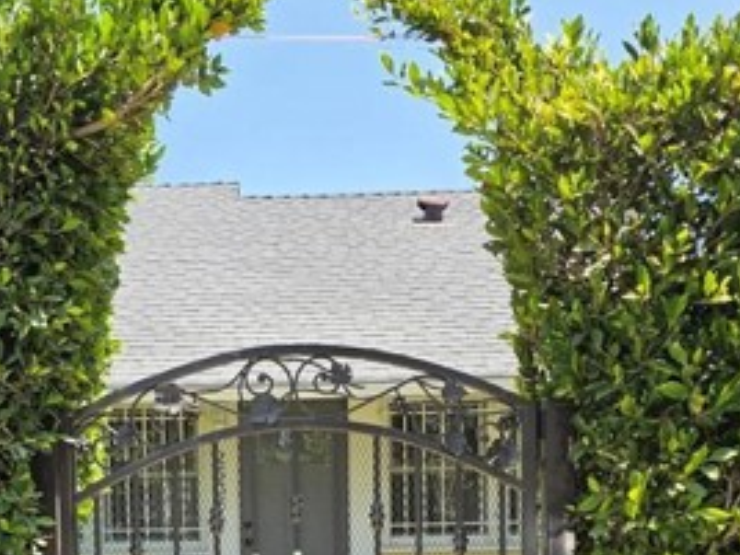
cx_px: 243
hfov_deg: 34.6
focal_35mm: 55
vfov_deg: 24.8
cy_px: 605
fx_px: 1176
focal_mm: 6.3
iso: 80
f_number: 1.7
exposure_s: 1/1989
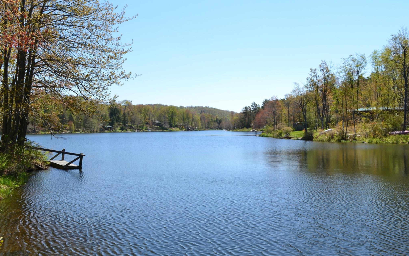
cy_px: 131
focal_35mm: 34
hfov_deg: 56.7
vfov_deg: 37.3
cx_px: 205
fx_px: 379
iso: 400
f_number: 10
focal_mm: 22
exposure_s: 1/250
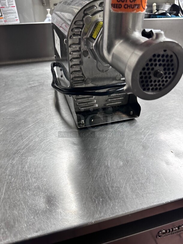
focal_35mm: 24
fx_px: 169
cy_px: 122
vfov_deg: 71.6
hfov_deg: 56.8
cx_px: 92
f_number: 1.78
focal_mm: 6.86
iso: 250
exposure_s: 1/60
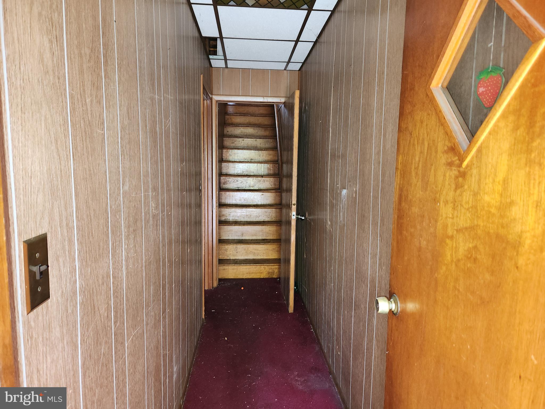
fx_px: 362
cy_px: 204
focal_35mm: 23
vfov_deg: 58.9
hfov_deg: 73.9
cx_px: 272
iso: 125
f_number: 1.8
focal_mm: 5.4
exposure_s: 1/13
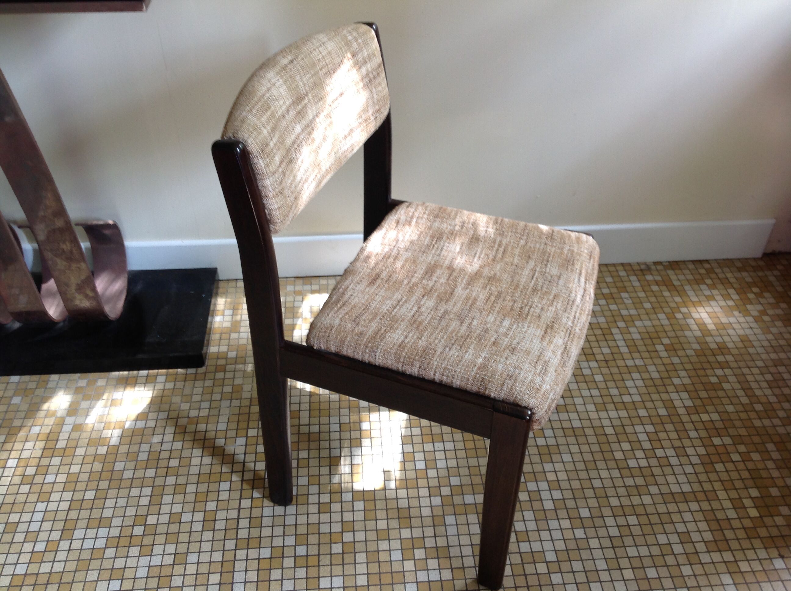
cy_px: 296
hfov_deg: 52.7
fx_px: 799
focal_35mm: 35
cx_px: 396
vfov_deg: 40.6
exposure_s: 1/15
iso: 50
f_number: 2.4
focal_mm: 4.28
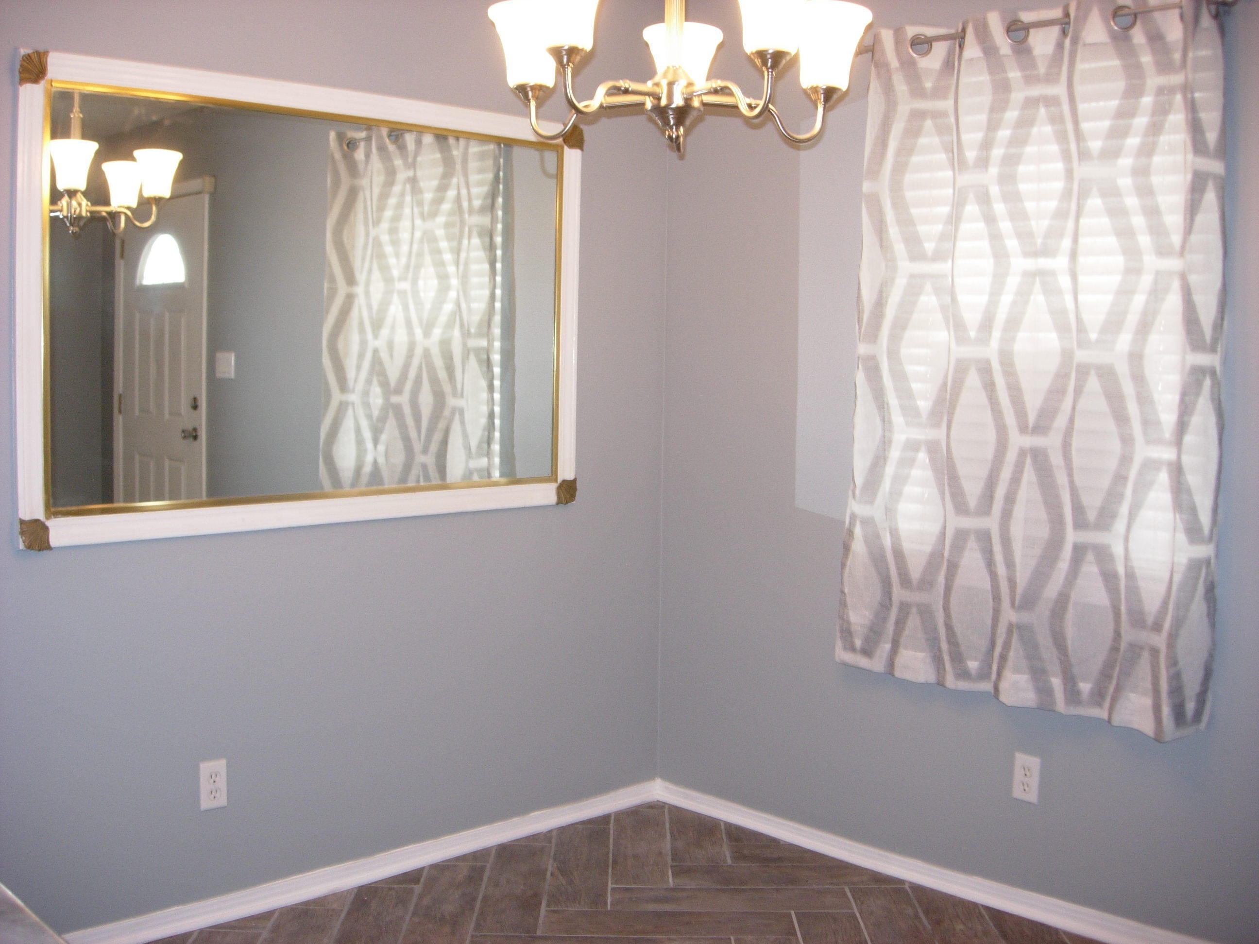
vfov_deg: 37.7
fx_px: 1382
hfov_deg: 49.0
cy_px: 472
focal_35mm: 38
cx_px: 630
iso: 79
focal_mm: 7.8
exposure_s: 1/32
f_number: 2.8
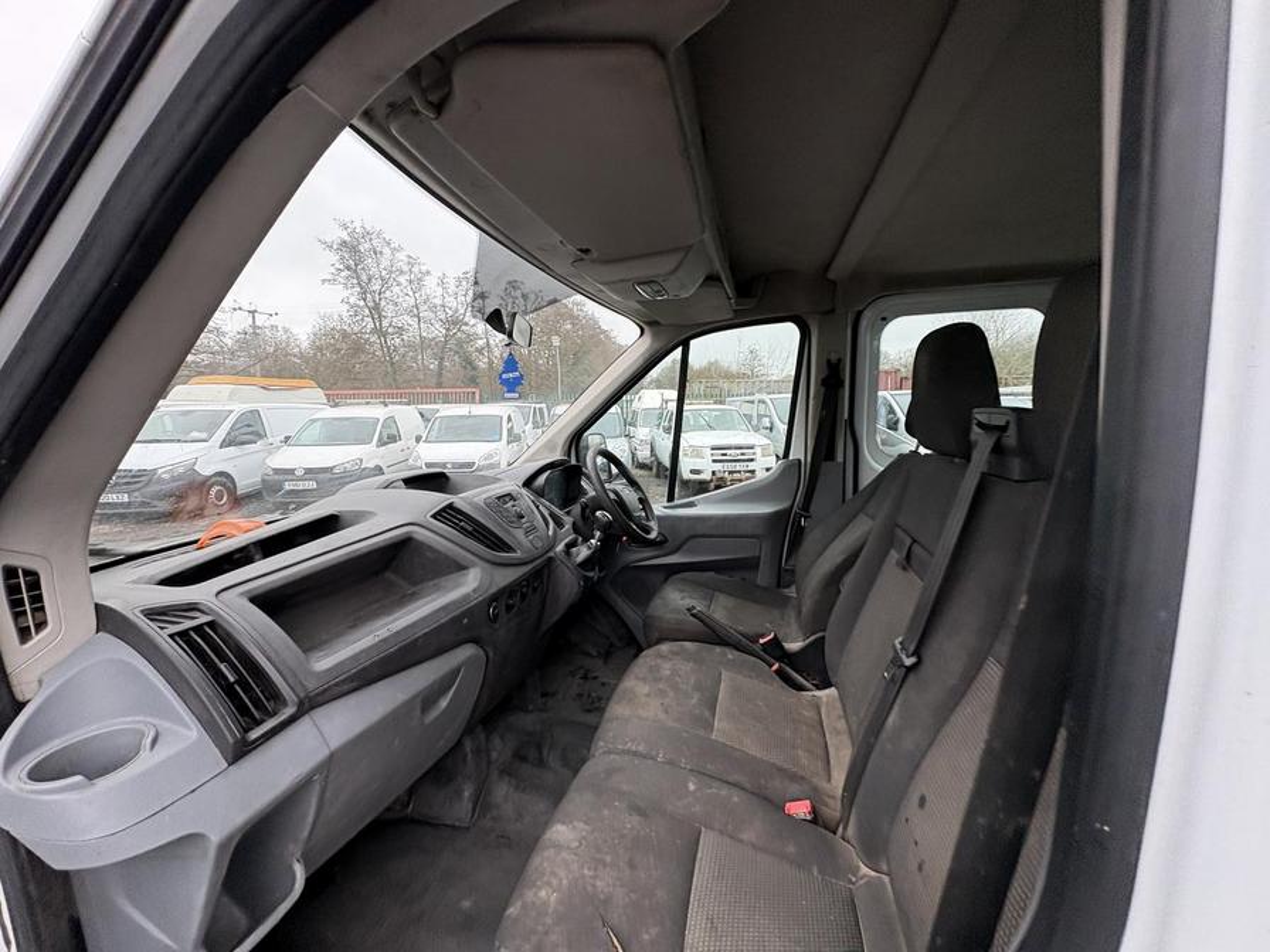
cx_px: 635
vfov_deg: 85.7
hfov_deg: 102.1
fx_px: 514
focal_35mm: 14
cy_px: 476
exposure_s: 1/99
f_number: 2.2
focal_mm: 2.22
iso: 100
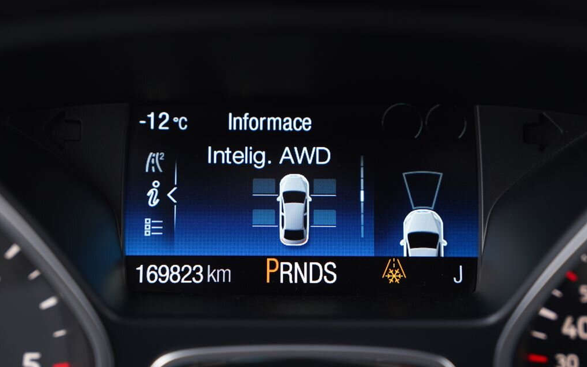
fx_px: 1072
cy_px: 194
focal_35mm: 67
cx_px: 296
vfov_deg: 19.4
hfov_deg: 30.6
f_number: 2.8
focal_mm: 65
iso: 500
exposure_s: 1/80
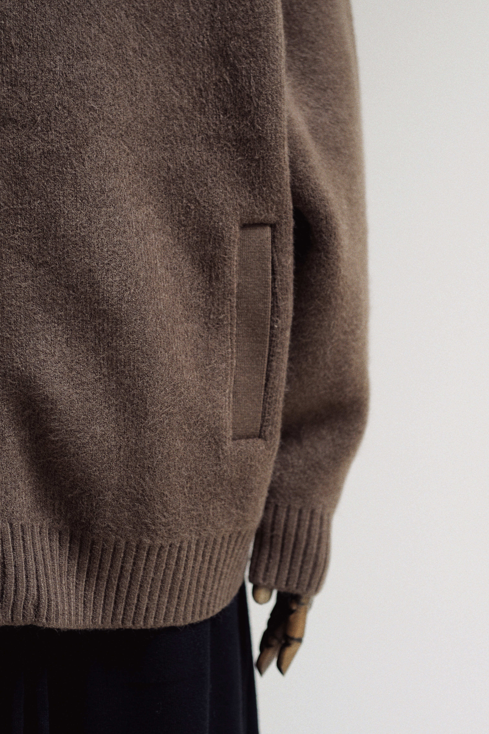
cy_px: 367
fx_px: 1080
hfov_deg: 25.5
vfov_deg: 37.5
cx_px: 244
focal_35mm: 53
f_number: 2
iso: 320
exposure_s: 1/80
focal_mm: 35
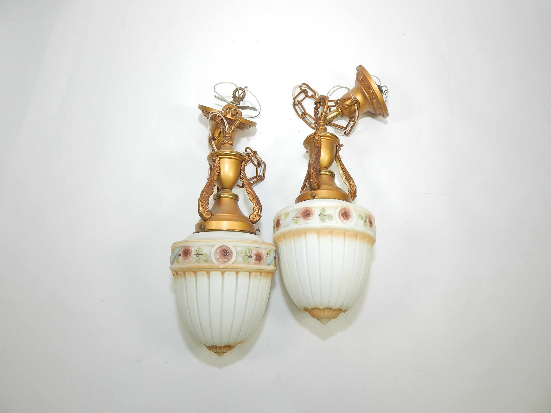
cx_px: 276
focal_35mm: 22
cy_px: 206
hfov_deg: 76.4
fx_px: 350
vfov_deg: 61.1
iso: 125
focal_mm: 4
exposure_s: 1/200
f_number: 3
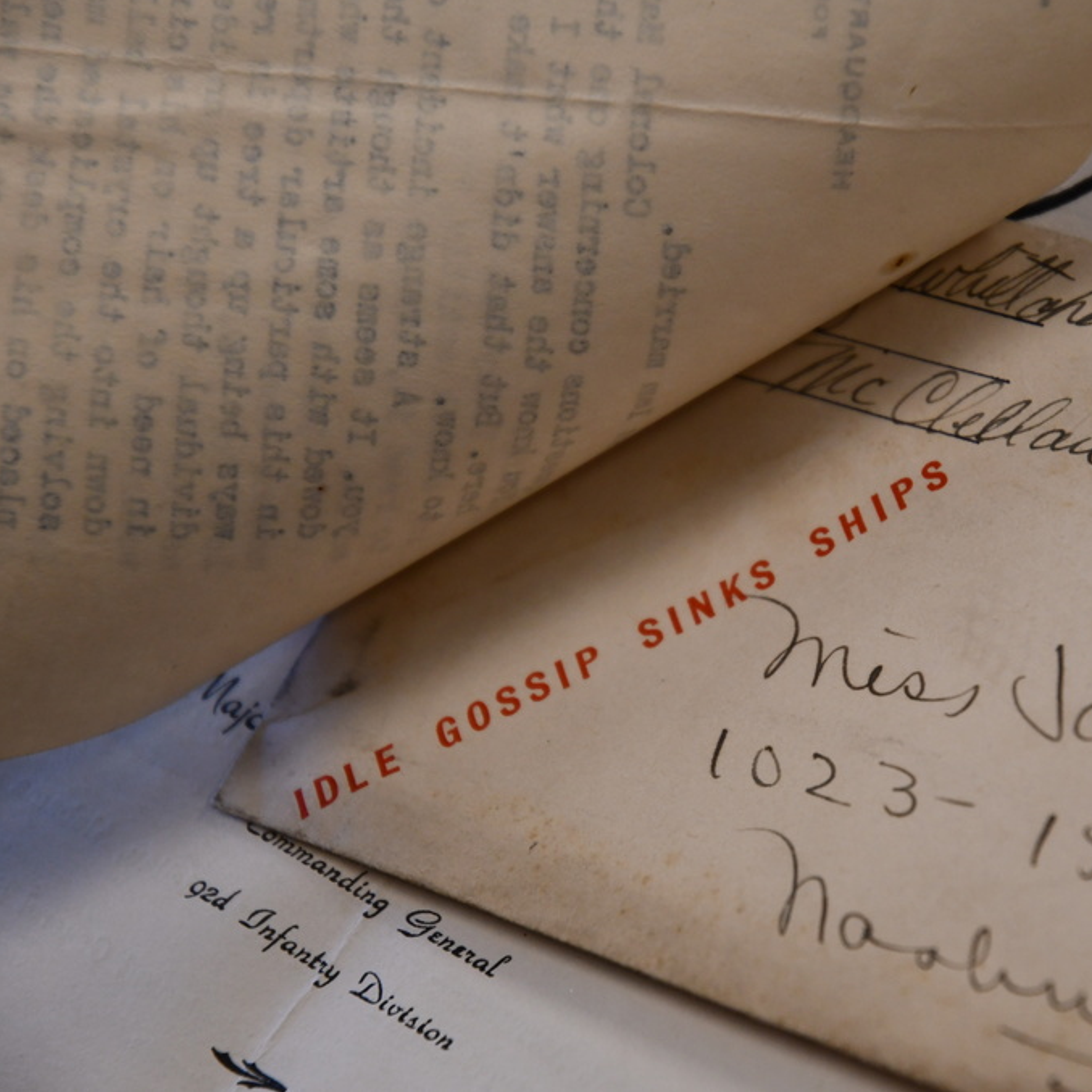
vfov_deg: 12.1
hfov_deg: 12.1
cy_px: 543
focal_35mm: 144
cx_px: 719
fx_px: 5139
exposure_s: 1/250
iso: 800
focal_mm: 75
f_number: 4
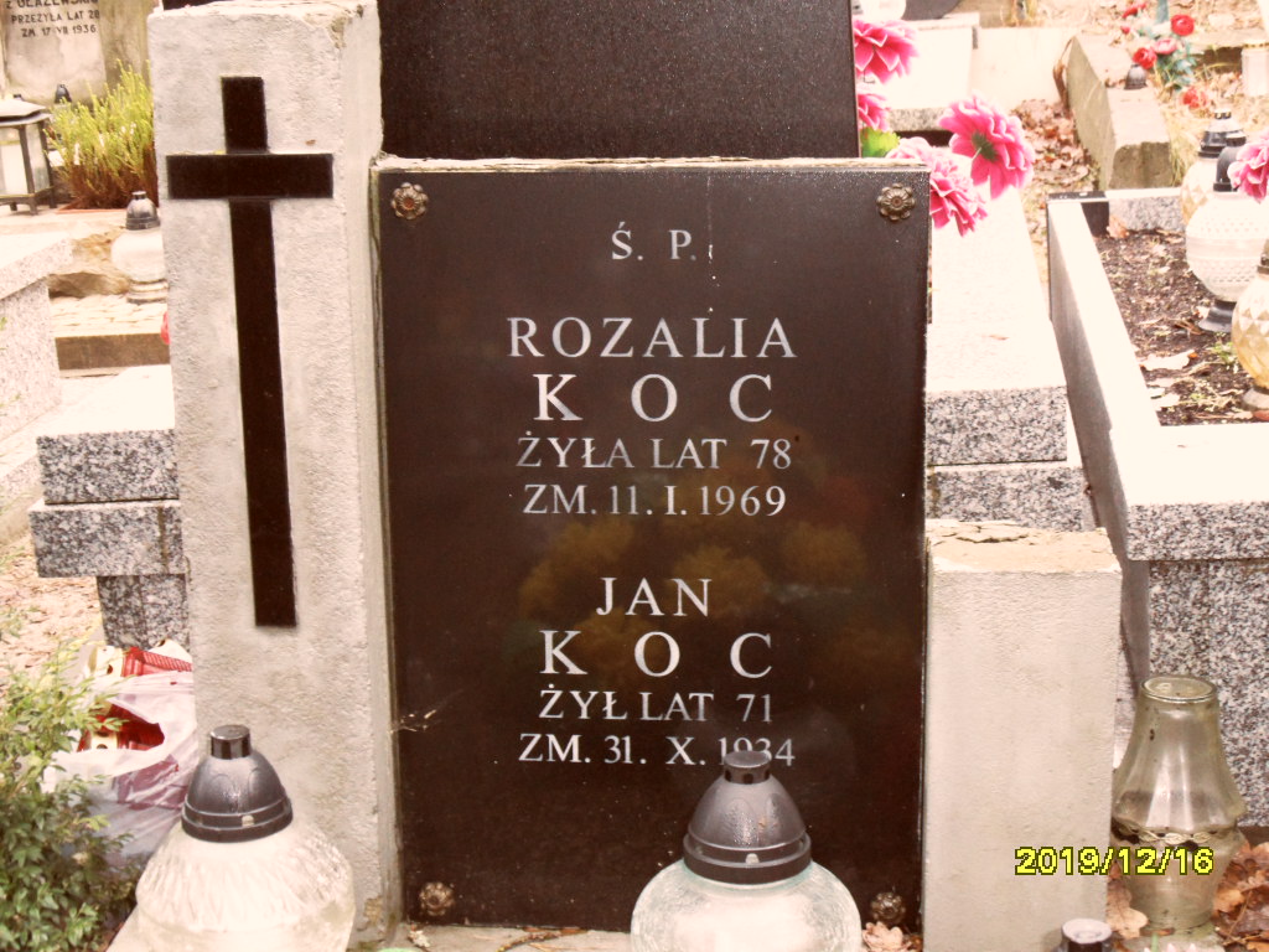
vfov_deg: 24.4
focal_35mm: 60
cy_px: 476
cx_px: 634
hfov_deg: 32.2
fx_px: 2200
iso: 320
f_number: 4
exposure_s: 1/45
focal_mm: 10.3
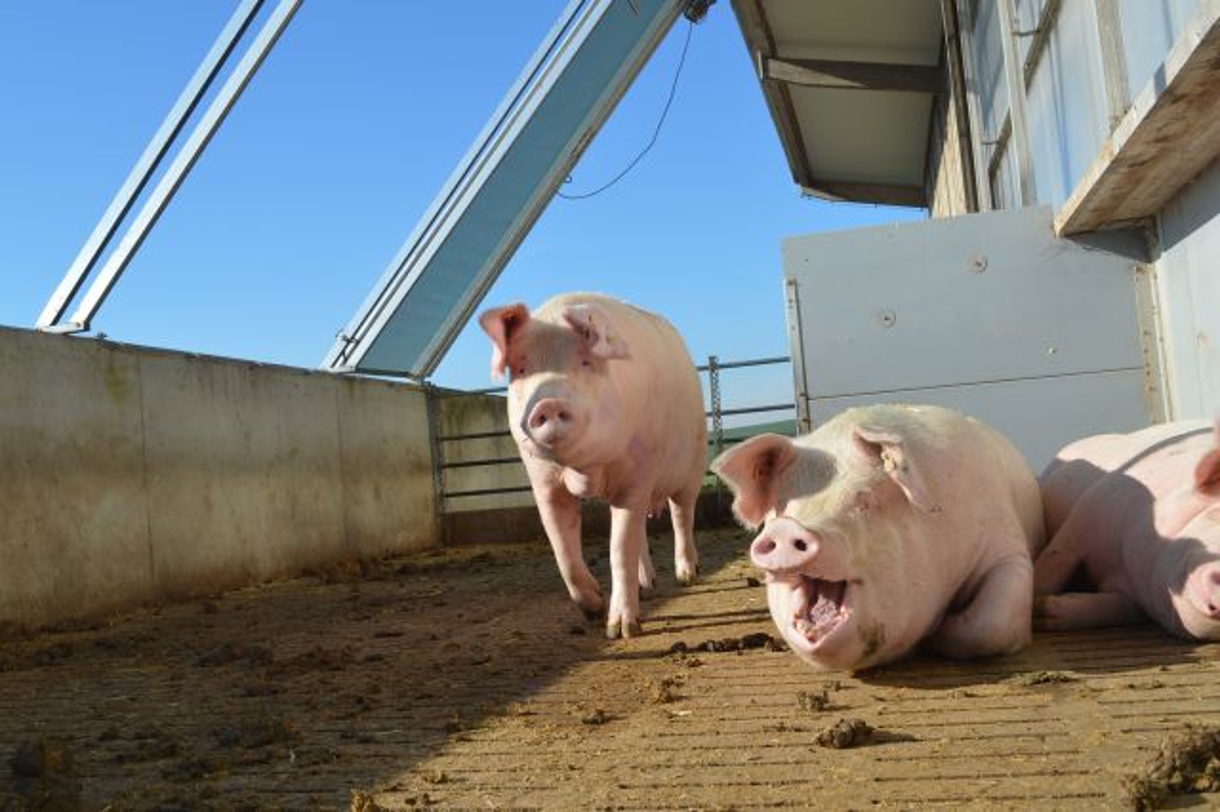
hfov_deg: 57.2
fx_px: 1118
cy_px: 406
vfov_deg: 39.9
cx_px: 610
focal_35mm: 33
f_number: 7.1
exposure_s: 1/200
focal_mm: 22
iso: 100
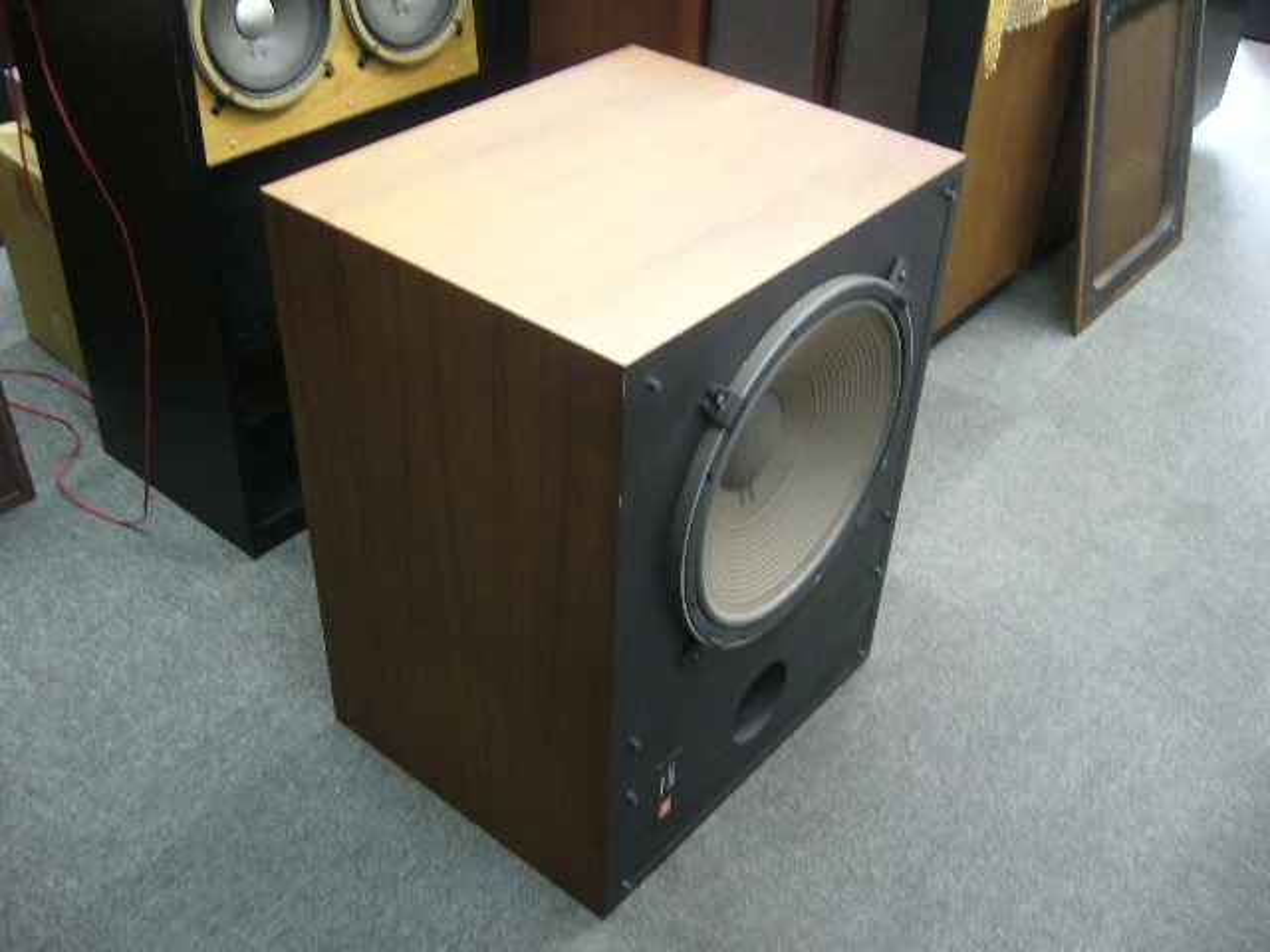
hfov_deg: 52.6
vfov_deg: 40.7
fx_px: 1284
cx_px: 635
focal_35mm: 35
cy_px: 476
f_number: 2.8
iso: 200
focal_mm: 5.8
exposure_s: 1/8
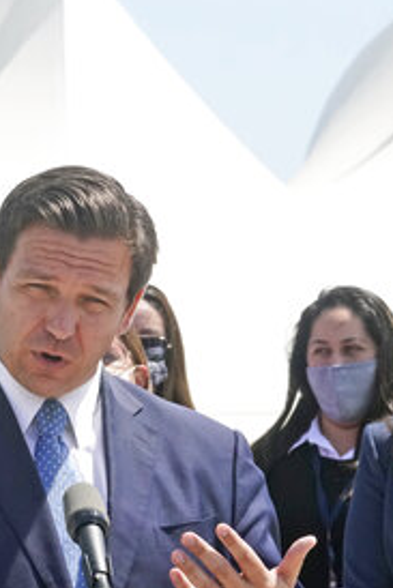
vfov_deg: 6.1
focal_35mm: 338
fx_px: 5527
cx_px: 35
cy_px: 367
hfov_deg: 4.1
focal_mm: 181
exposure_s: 1/1600
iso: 5000
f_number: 22
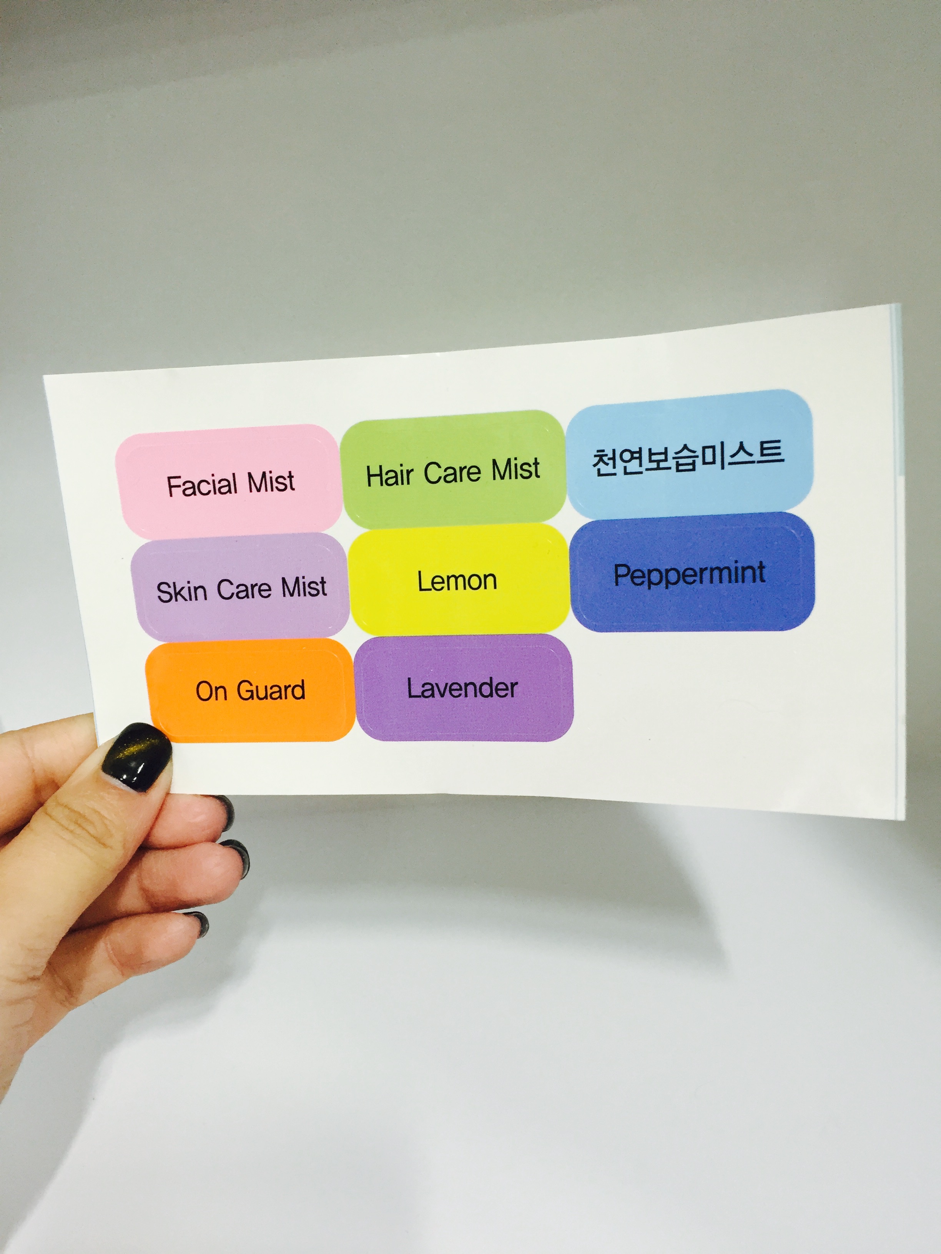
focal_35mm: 29
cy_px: 627
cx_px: 470
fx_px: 1051
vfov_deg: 61.7
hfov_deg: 48.2
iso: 80
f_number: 2.2
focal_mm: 4.15
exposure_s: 1/30
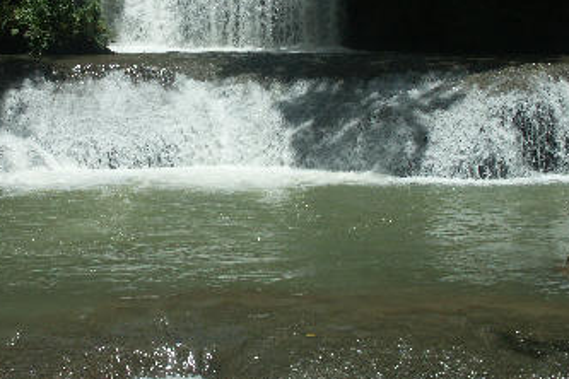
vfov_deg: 19.3
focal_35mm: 70
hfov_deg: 28.7
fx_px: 1106
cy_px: 104
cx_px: 211
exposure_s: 1/500
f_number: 9
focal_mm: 10.86
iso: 100
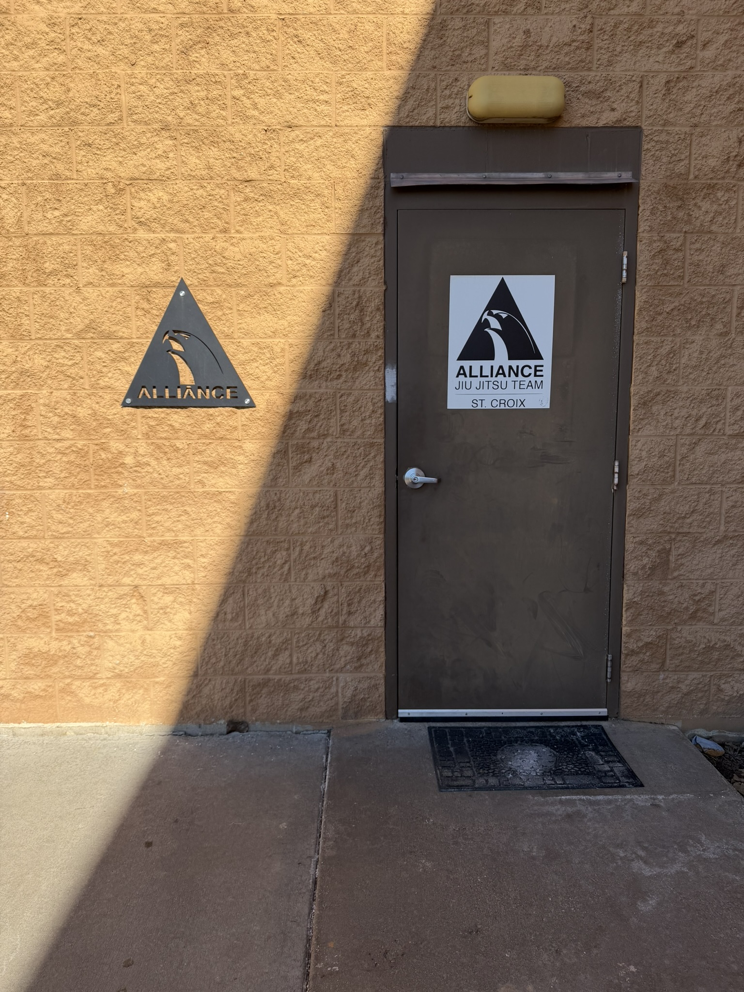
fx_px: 688
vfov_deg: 71.6
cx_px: 372
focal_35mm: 24
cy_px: 496
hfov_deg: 56.8
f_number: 1.78
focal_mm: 6.76
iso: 80
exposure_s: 1/3425
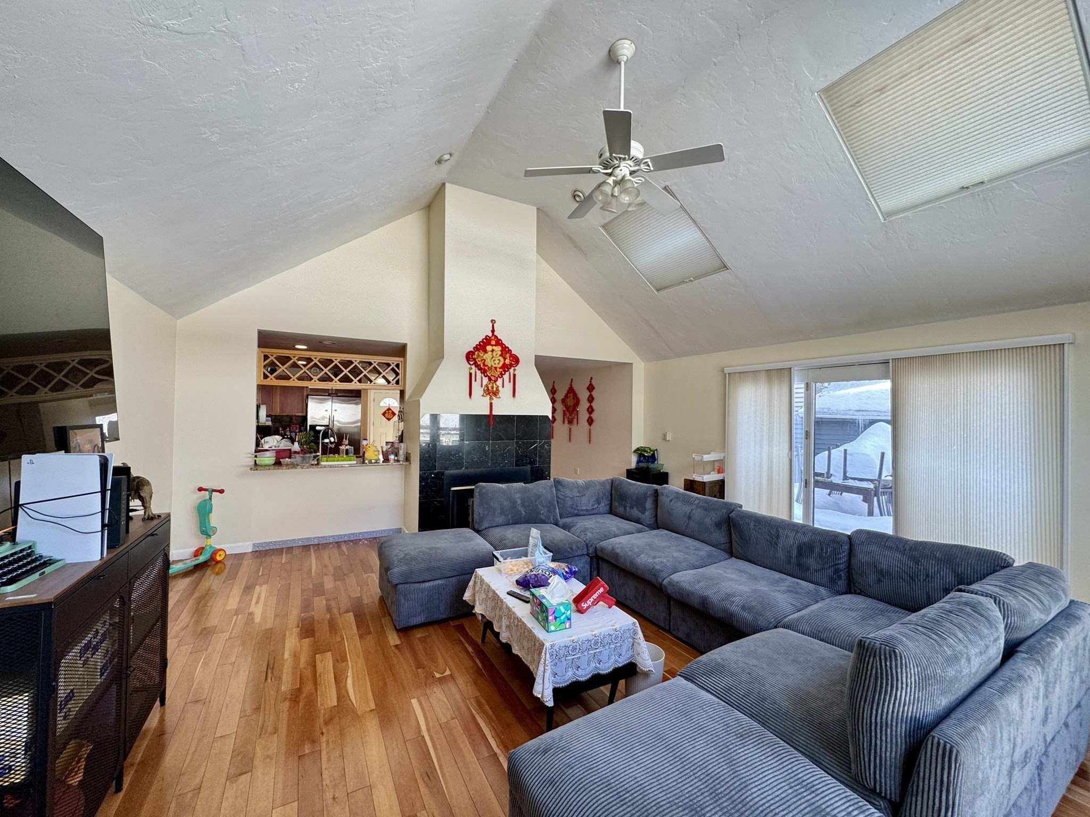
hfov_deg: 102.1
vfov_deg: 85.7
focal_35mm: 14
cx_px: 545
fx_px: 441
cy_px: 408
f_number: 2.2
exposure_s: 1/99
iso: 125
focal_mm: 2.22
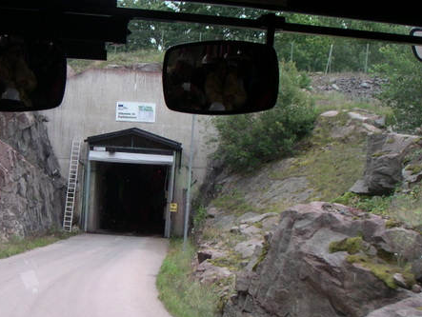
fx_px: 732
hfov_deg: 31.7
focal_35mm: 60
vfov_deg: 24.4
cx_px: 121
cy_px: 189
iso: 50
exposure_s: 1/150
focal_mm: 6
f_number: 2.8
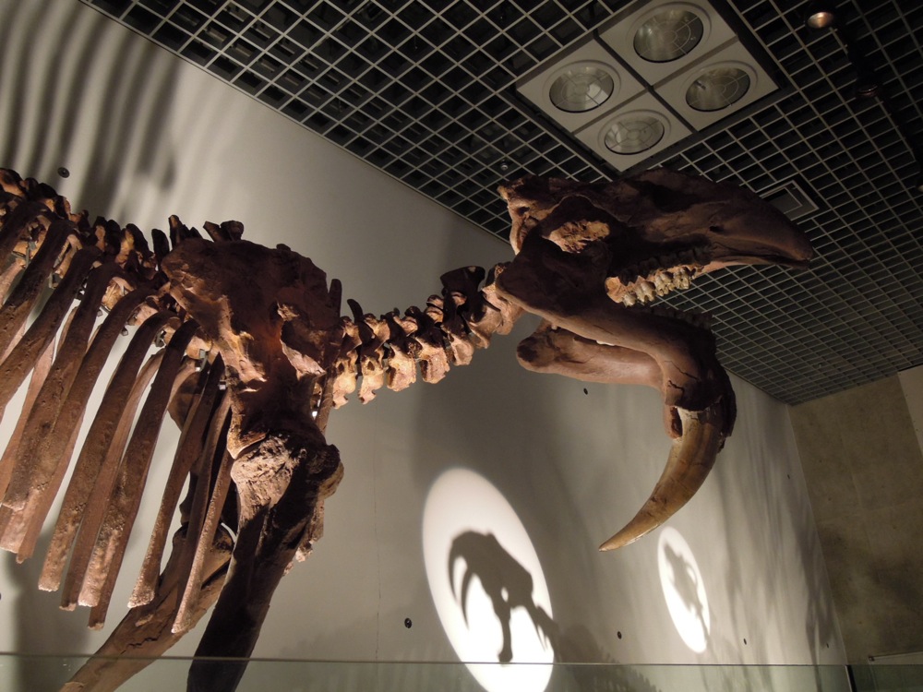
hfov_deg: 58.4
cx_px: 462
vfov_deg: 45.4
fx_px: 827
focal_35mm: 31
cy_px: 346
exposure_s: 1/15
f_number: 3
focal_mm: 5.5
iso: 400
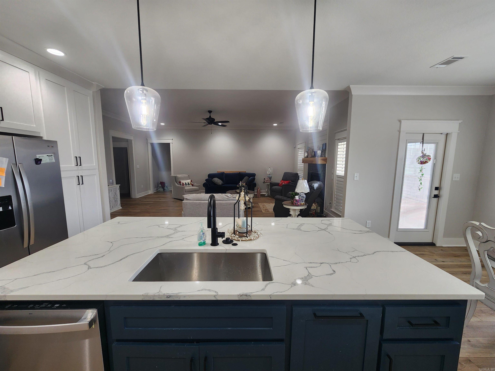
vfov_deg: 89.9
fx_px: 186
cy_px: 186
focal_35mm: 13
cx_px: 248
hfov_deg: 106.2
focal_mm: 2.2
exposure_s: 1/60
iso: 80
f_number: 2.2
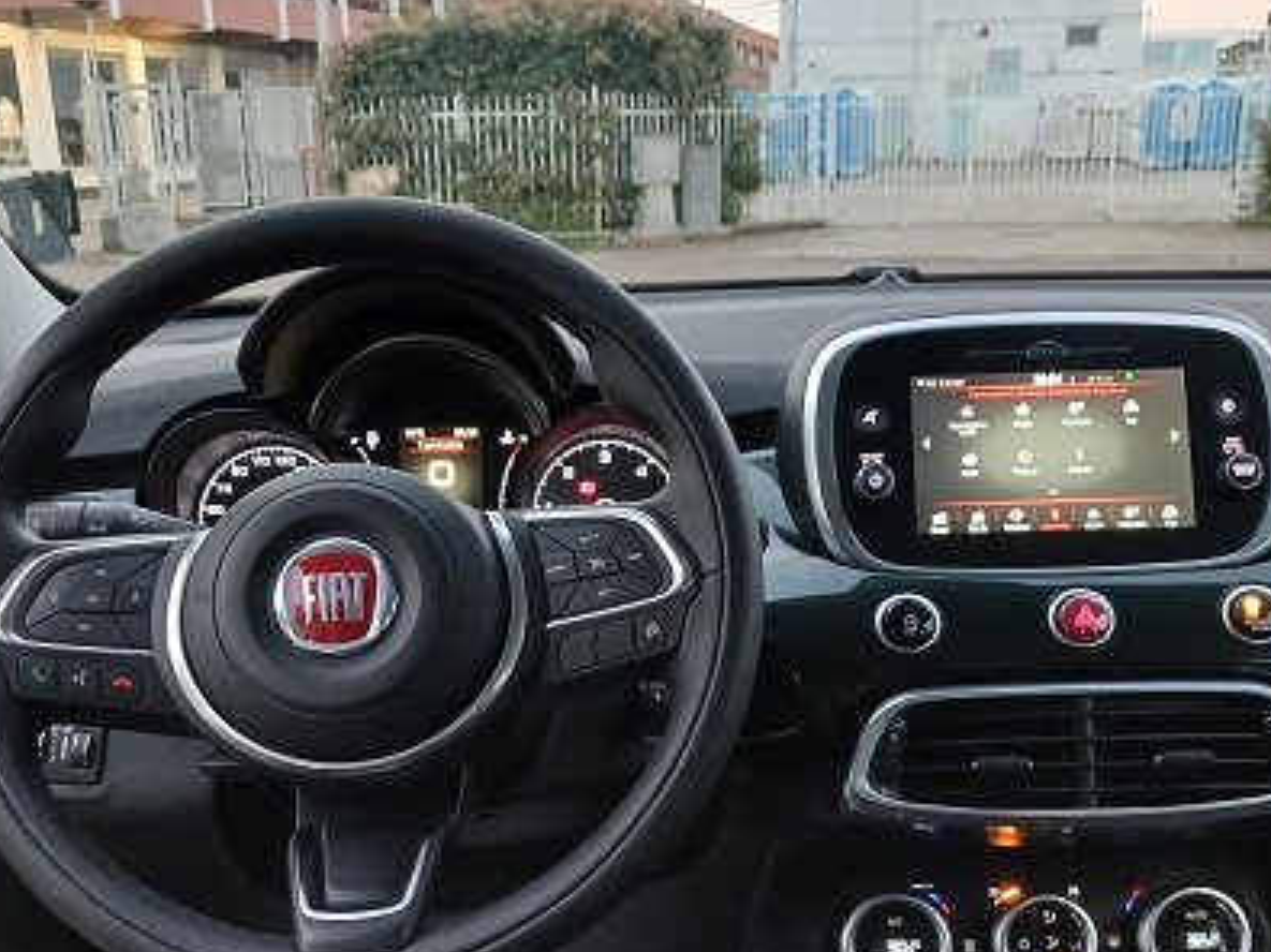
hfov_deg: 45.8
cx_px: 611
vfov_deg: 34.7
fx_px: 1505
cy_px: 663
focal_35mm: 41
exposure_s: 1/20
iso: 500
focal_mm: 3.98
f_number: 1.8
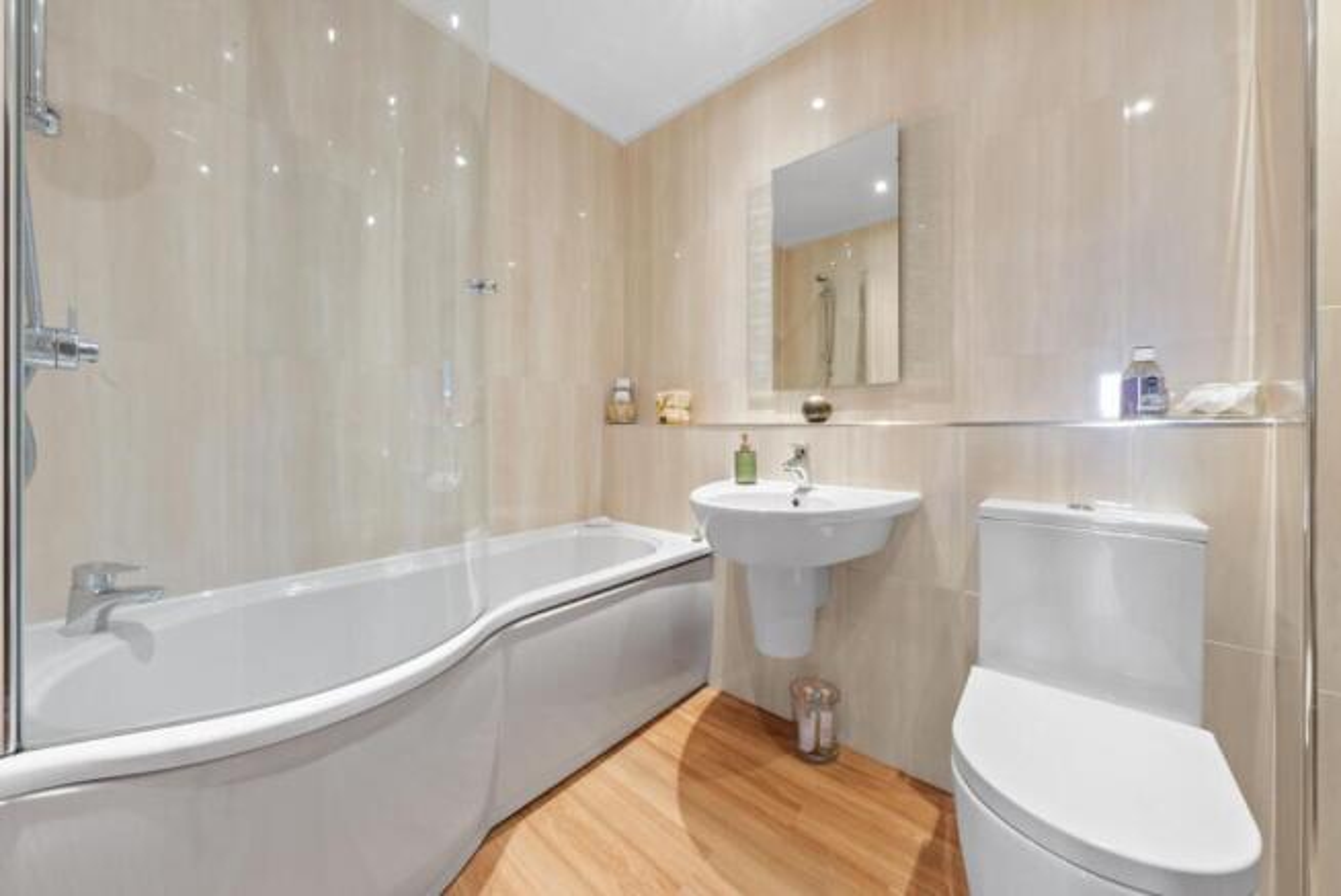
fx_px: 447
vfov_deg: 90.1
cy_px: 448
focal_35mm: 12
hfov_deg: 112.6
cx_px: 670
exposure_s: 4
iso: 800
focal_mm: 12
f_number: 18
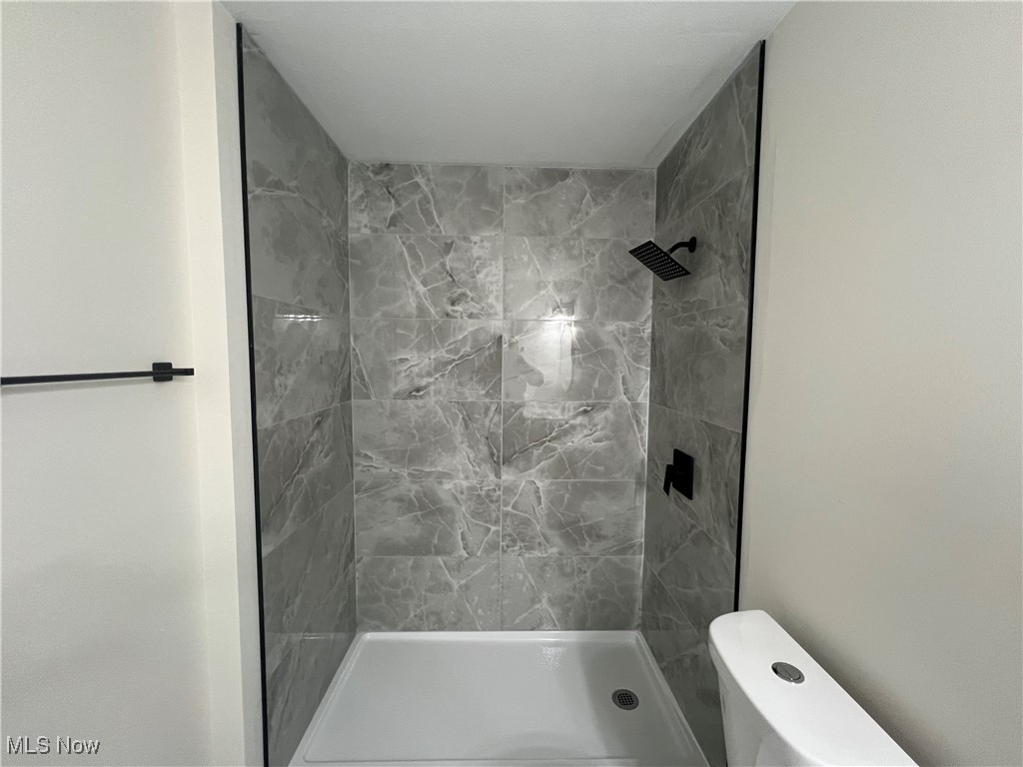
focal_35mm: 13
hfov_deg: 106.2
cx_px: 512
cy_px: 384
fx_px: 384
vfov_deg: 89.9
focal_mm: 1.57
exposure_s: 1/60
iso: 200
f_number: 1.8
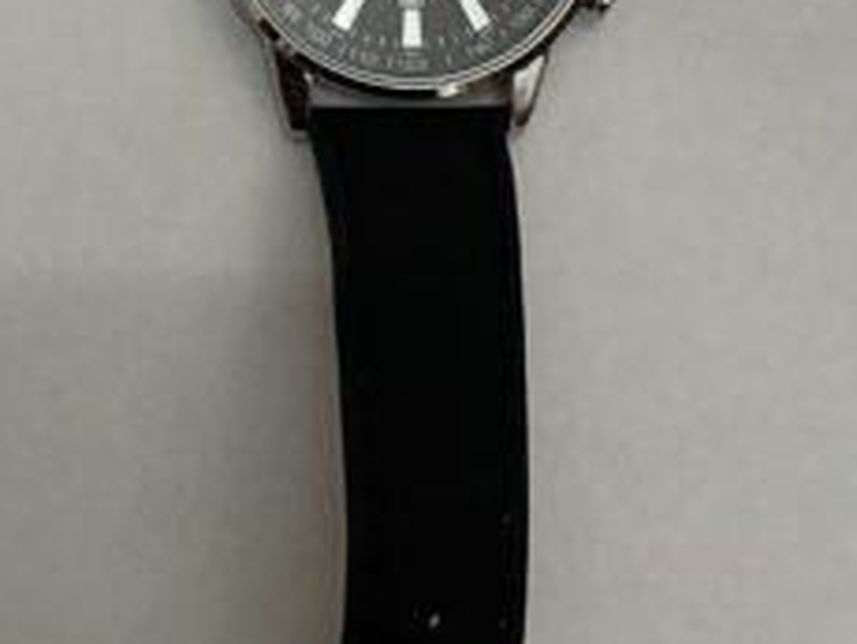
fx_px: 1437
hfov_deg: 33.1
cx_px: 350
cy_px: 39
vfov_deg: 24.4
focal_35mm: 58
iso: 400
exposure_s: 1/33
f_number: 1.8
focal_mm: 4.25
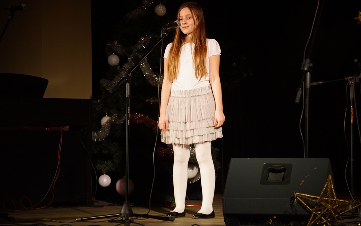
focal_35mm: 154
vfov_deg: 8.5
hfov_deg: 13.6
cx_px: 181
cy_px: 109
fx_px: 1515
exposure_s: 1/160
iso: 2000
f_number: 5.6
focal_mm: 100
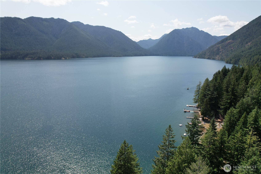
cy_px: 87
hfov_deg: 78.6
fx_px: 159
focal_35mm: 22
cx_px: 130
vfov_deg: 57.2
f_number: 2.8
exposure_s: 1/2500
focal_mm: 8.38
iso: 150
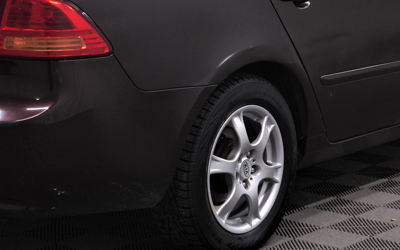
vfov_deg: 10.8
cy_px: 1
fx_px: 1308
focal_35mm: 120
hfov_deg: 17.4
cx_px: 184
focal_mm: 28
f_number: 7.1
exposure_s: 1/20
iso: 320
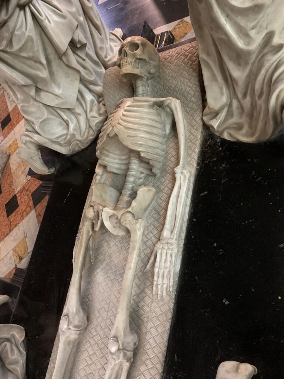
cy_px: 190
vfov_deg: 67.3
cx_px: 142
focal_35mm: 26
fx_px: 284
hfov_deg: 53.1
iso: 640
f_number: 1.8
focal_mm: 4.25
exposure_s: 1/25
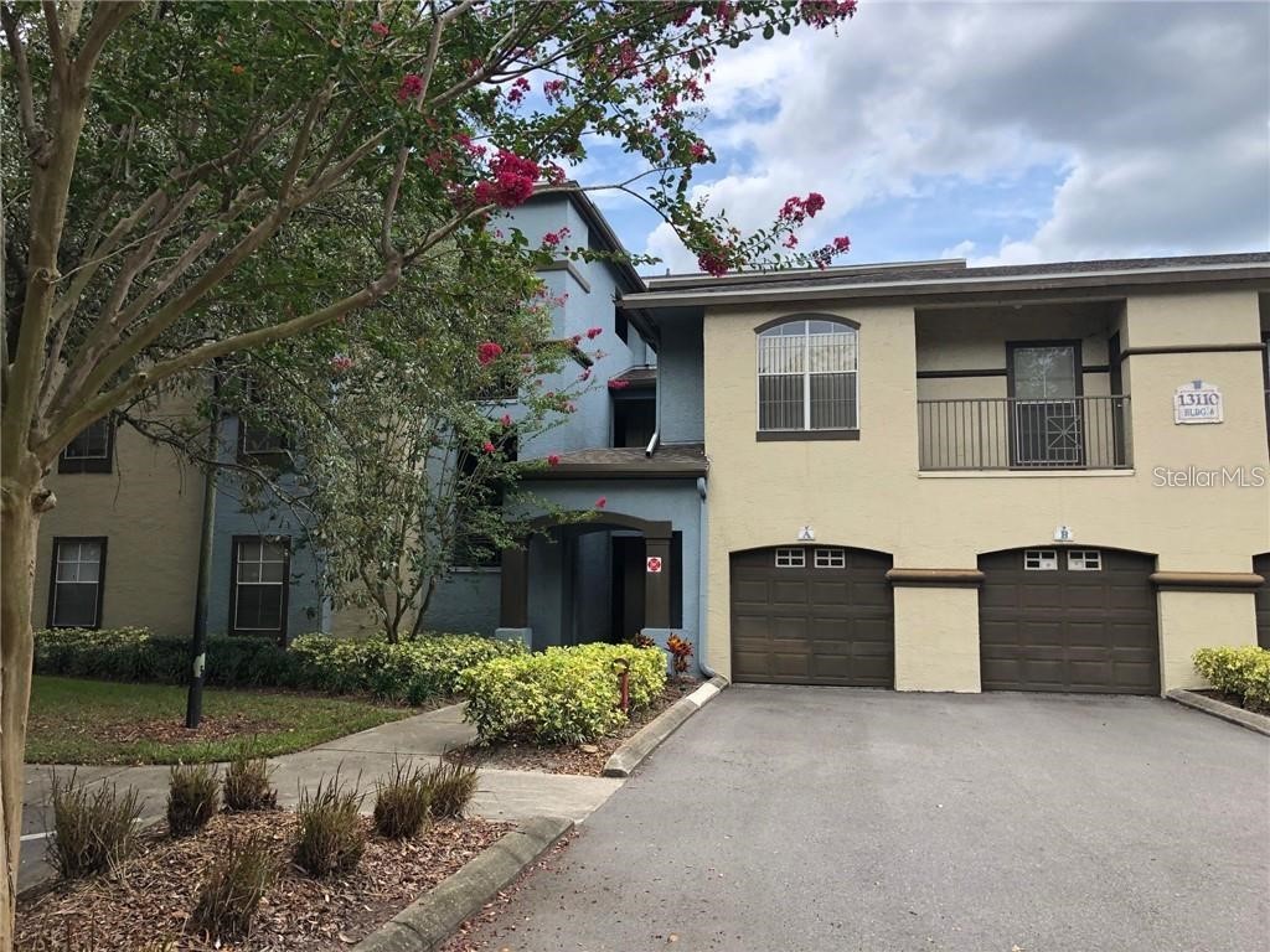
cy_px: 476
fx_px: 1027
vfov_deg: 49.7
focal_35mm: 28
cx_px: 635
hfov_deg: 63.4
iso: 20
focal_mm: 4
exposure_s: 1/533
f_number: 1.8
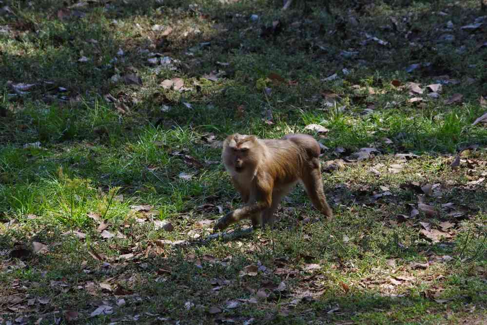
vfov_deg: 7.6
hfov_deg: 11.4
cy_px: 162
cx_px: 244
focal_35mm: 180
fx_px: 2435
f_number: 7.1
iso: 400
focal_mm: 120
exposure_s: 1/200
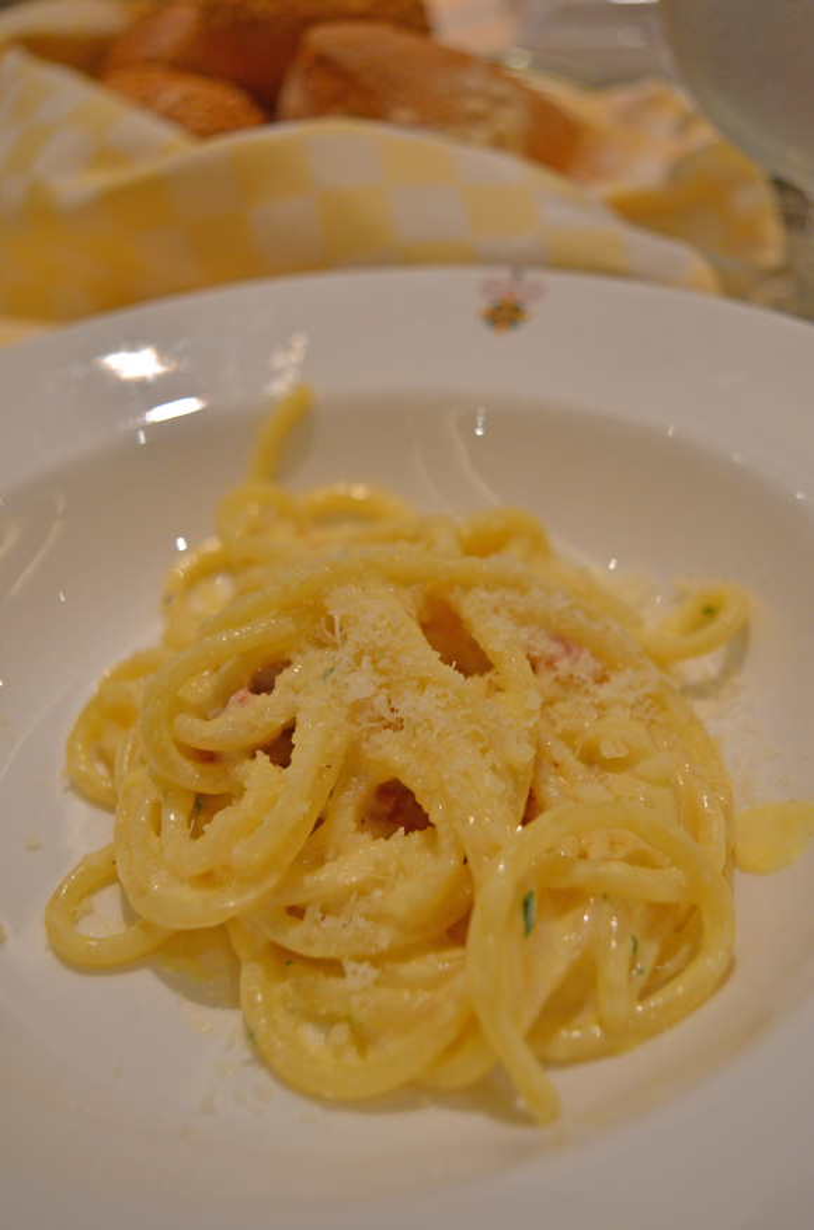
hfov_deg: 32.9
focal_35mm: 40
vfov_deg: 48.0
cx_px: 407
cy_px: 615
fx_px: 1380
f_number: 4
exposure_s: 1/30
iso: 800
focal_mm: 27
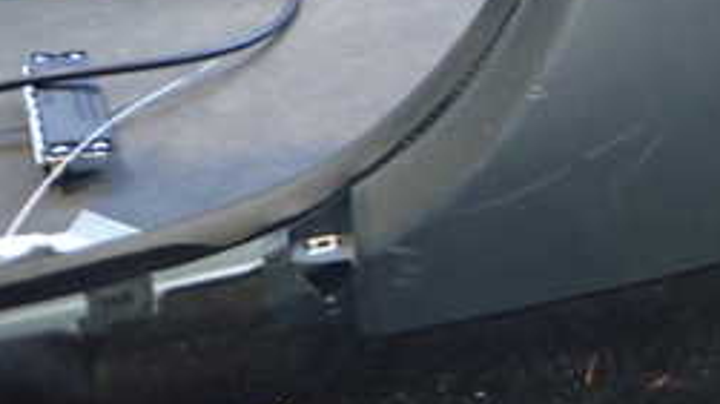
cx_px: 789
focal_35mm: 65
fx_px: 1241
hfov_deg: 29.3
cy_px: -178
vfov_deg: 17.0
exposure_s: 1/30
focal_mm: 4.5
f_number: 2
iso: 500
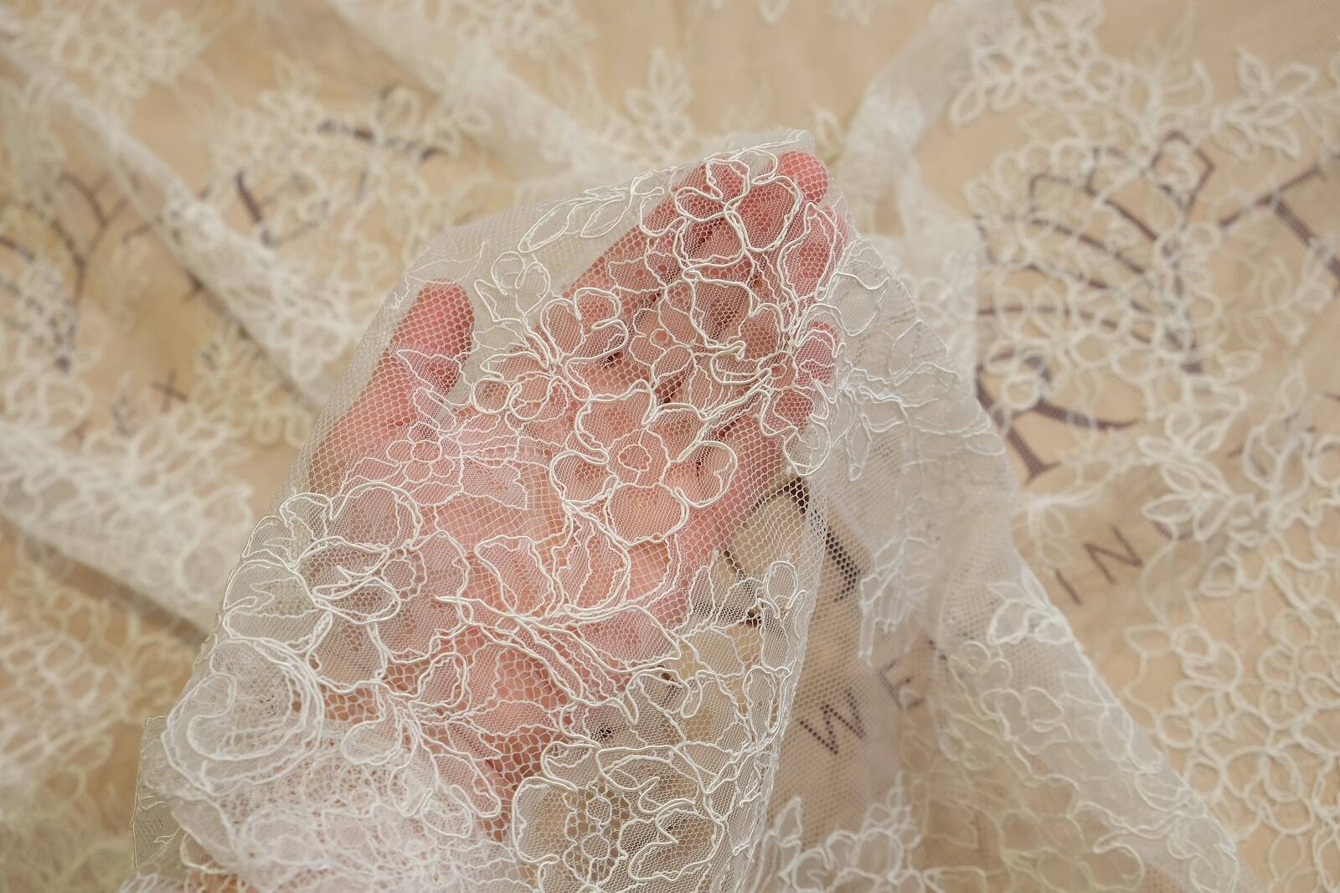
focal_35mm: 36
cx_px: 670
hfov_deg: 53.1
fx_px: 1340
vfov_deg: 36.9
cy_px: 446
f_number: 5
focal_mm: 24.3
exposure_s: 1/150
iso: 200
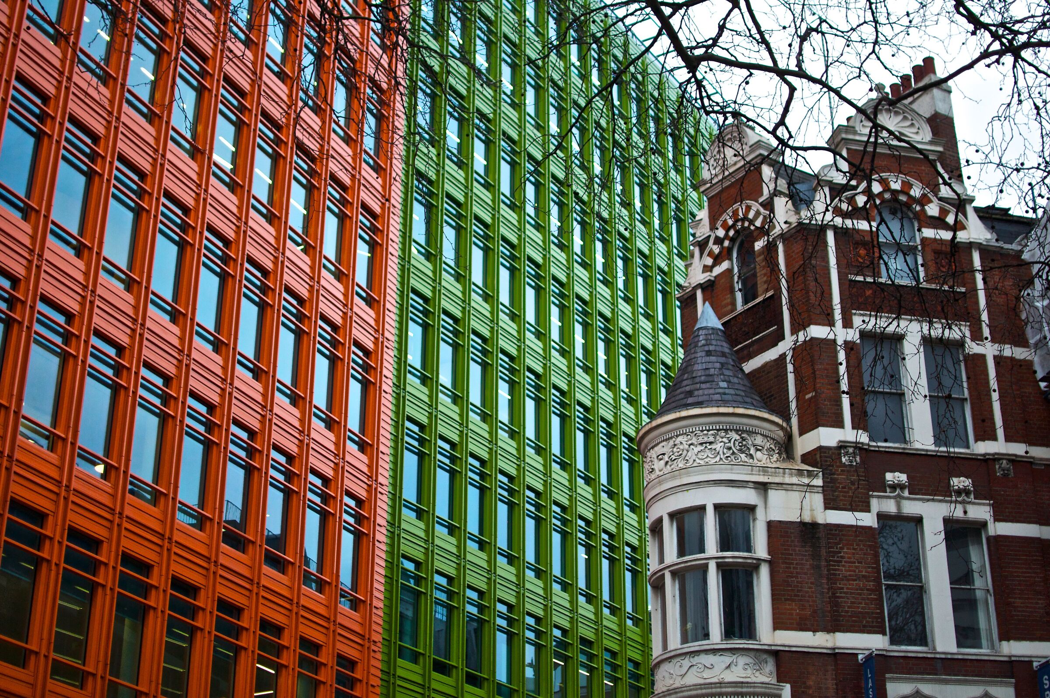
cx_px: 525
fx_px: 1529
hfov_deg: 37.9
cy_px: 349
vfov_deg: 25.7
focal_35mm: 52
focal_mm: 35
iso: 500
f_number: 1.8
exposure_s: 1/1250
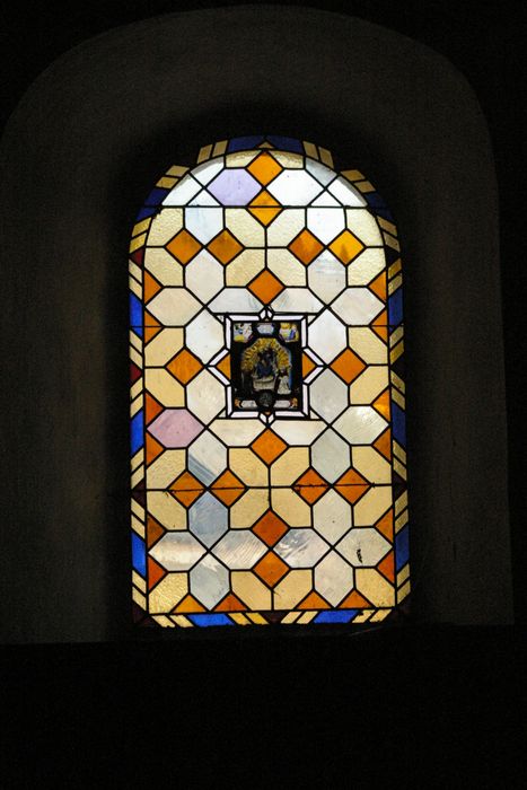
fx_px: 1811
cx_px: 264
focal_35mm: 82
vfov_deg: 24.6
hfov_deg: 16.6
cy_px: 395
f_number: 11
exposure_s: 1/500
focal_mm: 55
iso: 3200
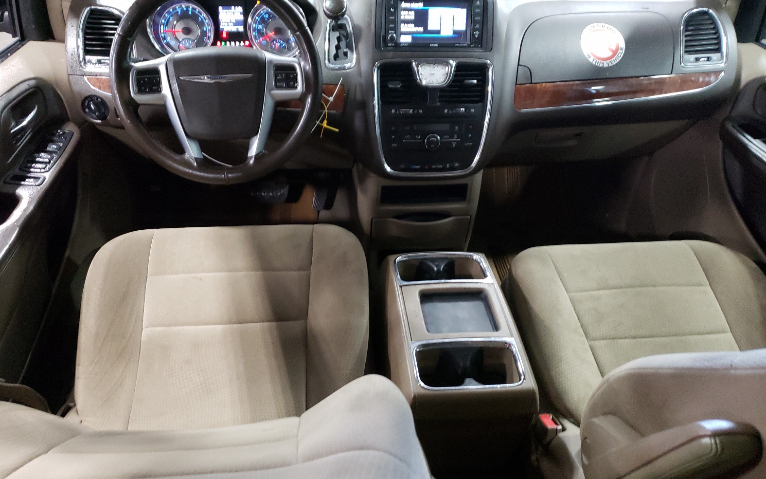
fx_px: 584
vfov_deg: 44.5
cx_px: 382
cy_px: 250
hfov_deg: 66.5
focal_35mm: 28
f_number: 1.5
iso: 417
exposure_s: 1/30
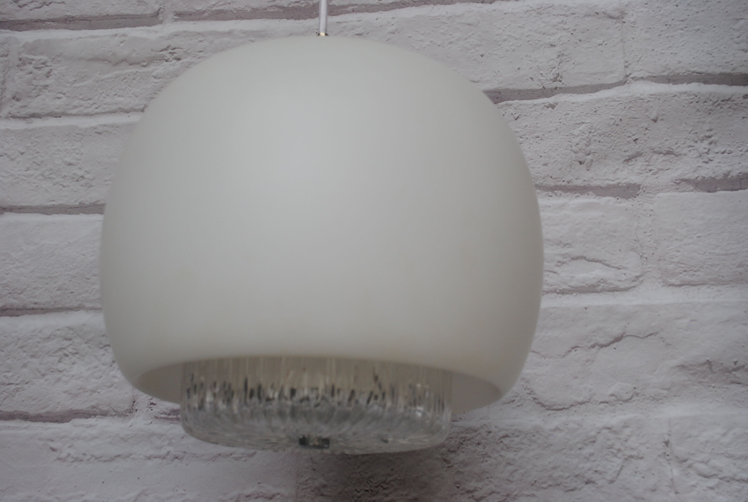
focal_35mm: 45
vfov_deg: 30.0
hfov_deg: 43.5
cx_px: 374
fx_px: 937
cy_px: 251
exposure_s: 1/125
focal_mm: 30
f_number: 5.6
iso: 180
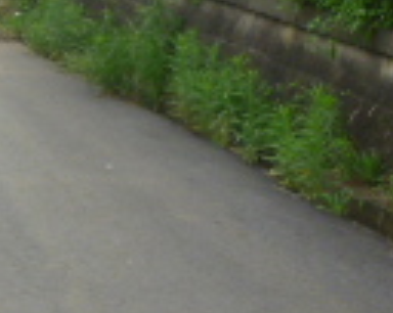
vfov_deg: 12.5
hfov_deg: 13.9
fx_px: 1417
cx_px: -329
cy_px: 34
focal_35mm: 122
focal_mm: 4.5
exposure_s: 1/400
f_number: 3.1
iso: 100
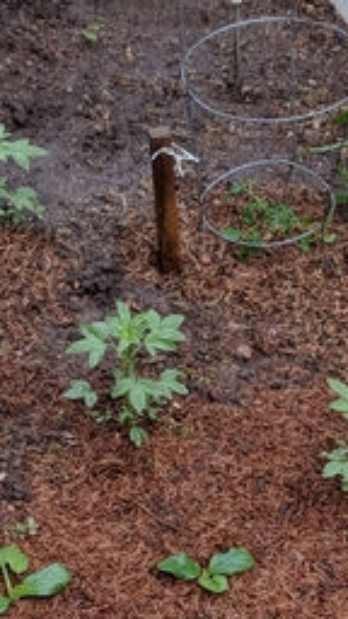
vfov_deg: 24.8
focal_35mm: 85
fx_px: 1394
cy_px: 440
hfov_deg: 14.2
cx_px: 116
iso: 51
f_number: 2
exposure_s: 1/120
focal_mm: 4.67
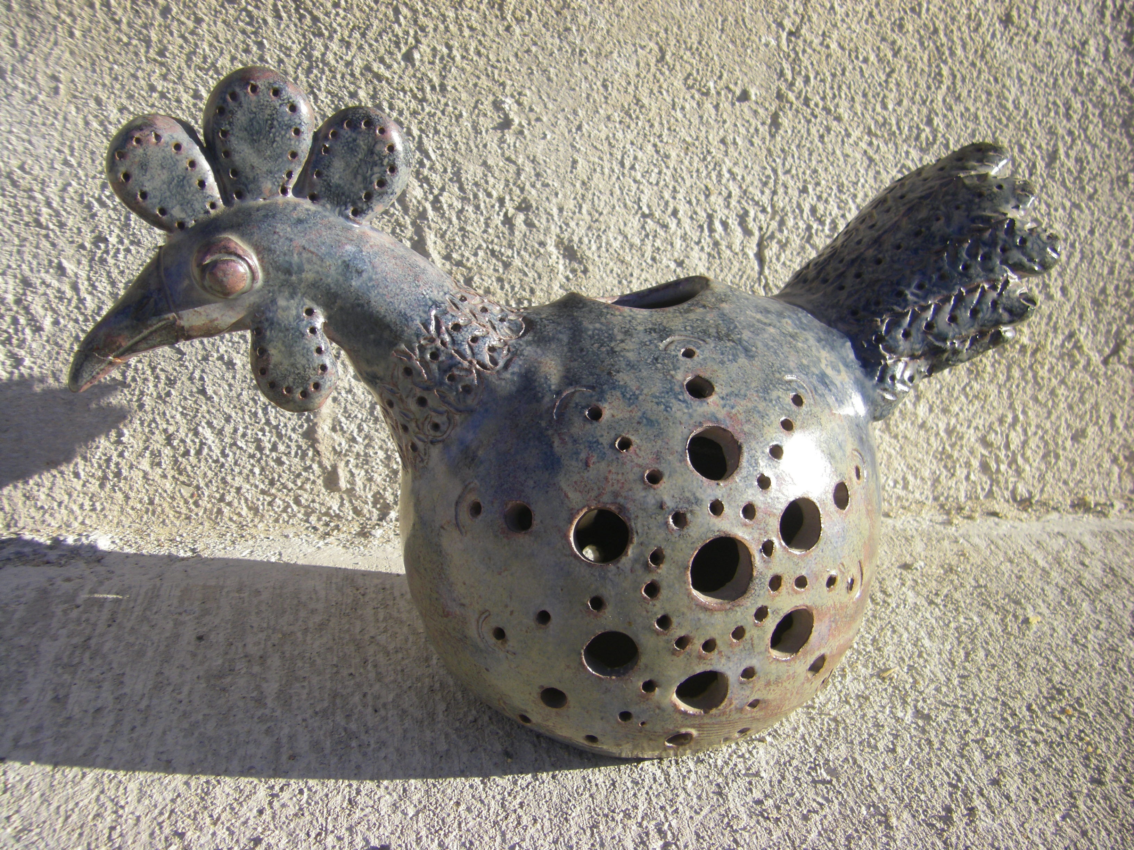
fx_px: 1245
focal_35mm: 38
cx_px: 567
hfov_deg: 49.0
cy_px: 425
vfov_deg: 37.7
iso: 64
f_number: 3.5
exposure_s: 1/250
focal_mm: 6.3
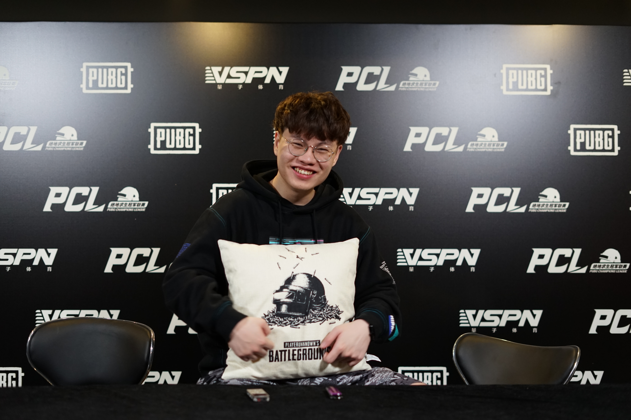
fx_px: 876
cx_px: 316
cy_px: 210
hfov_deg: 39.6
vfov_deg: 27.0
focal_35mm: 50
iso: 1600
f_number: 2.5
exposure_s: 1/160
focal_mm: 50
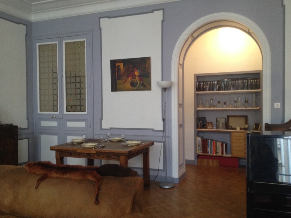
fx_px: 294
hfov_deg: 52.6
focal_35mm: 35
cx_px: 146
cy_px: 109
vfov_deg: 40.7
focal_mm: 4.28
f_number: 2.4
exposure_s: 1/20
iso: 200
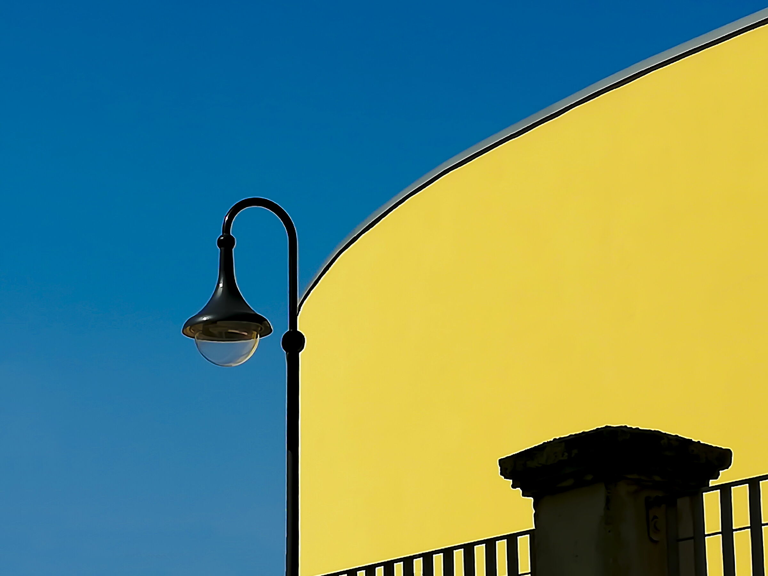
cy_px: 288
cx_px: 384
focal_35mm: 104
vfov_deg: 14.2
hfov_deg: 18.9
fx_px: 2307
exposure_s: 1/2400
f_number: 2.2
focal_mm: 3.81
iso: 50
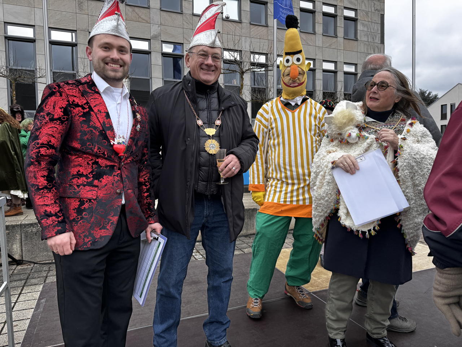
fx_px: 320
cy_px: 174
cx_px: 231
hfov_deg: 71.6
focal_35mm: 24
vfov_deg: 56.8
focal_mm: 6.76
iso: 64
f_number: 1.78
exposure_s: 1/249
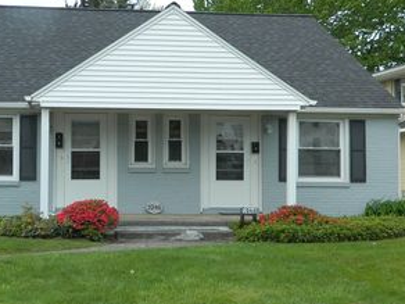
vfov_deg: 24.4
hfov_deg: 31.9
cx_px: 130
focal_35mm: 60
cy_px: 141
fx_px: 702
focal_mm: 6.2
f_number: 3.3
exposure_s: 1/640
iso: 80
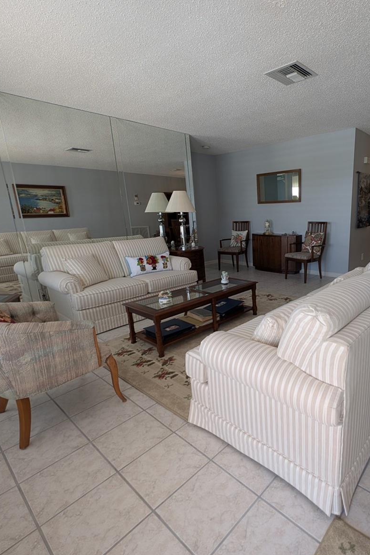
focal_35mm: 17
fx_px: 262
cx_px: 266
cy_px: 282
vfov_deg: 93.3
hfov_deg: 67.1
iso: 36
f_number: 1.95
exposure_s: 1/60
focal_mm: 2.23
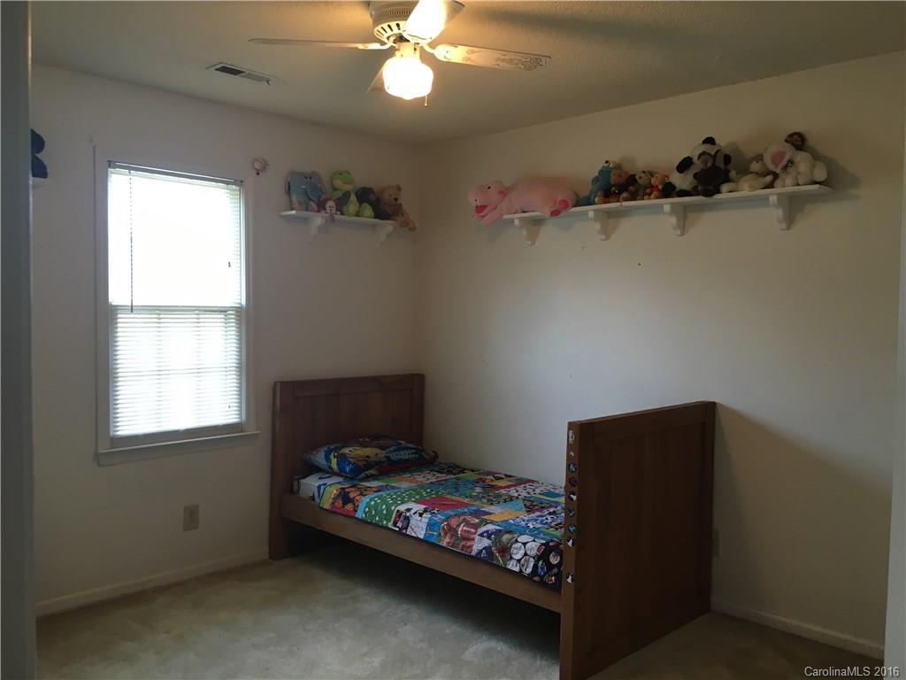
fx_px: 759
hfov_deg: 61.7
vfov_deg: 48.2
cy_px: 340
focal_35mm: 29
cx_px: 453
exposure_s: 1/30
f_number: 2.2
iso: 50
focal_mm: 4.15
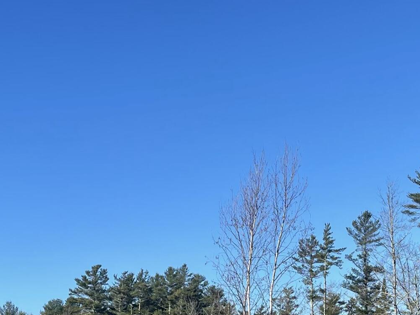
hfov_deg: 25.7
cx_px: 314
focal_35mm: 75
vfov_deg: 19.1
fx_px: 910
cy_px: 316
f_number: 1.6
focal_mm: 5.1
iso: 32
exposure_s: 1/2488
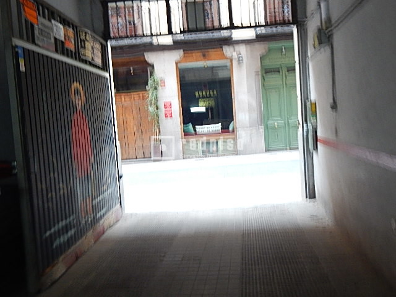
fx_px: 389
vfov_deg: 41.8
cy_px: 148
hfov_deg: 54.0
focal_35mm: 34
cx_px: 198
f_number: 3.3
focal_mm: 6.1
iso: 400
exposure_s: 1/10
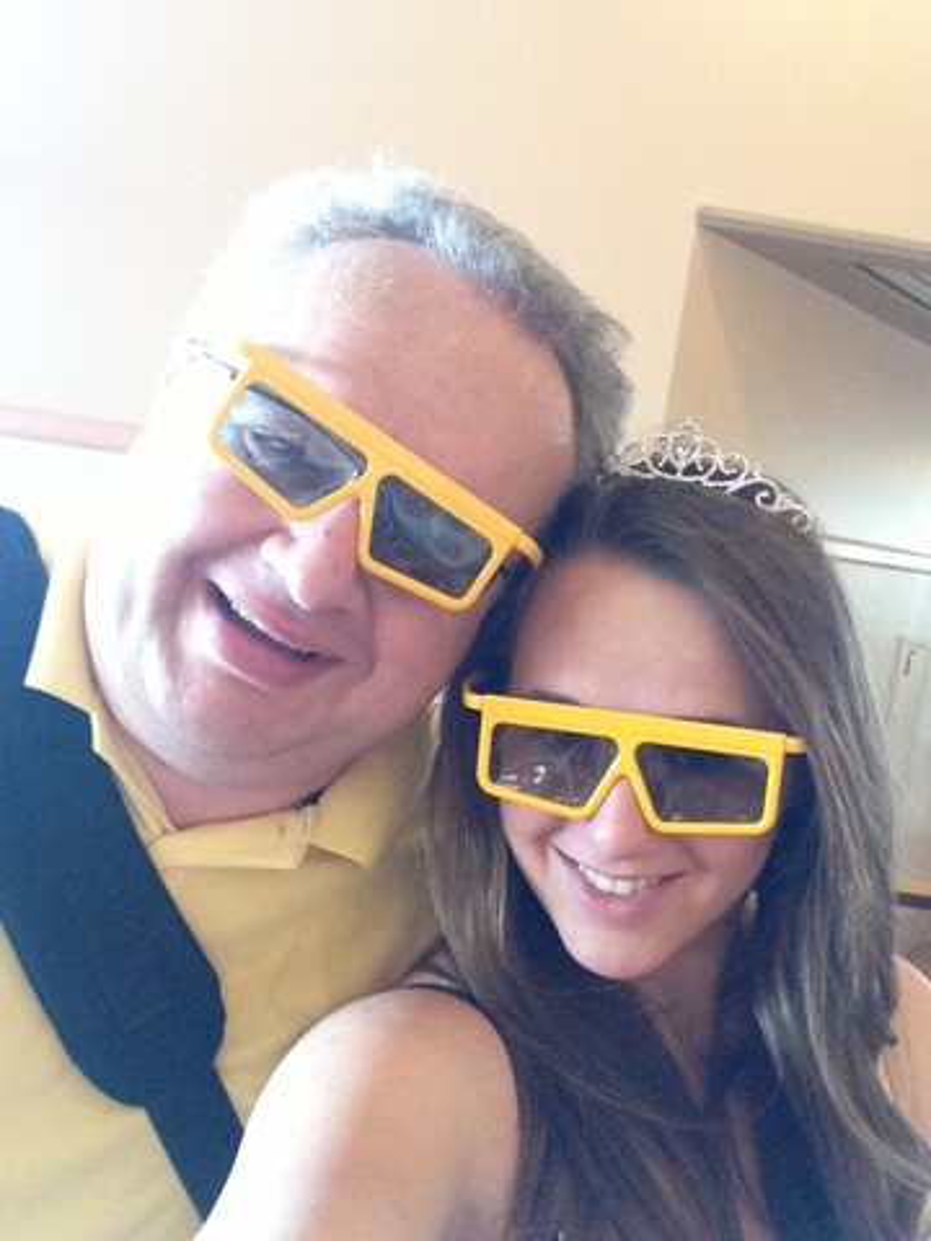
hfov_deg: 40.7
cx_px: 466
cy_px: 620
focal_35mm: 35
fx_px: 1255
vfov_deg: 52.6
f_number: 2.4
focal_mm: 2.18
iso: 250
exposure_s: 1/20
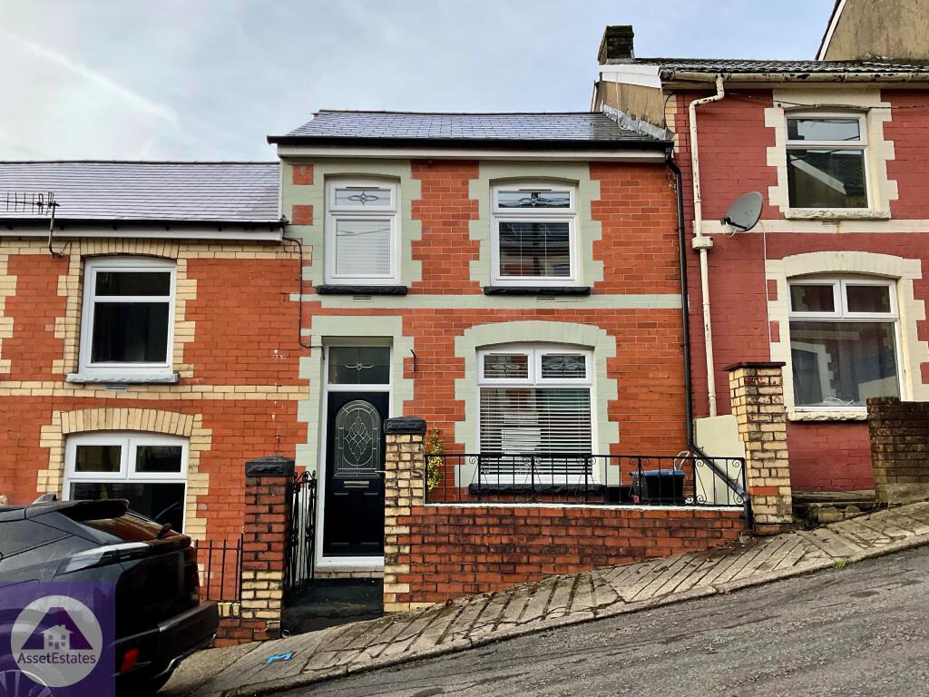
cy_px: 348
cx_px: 464
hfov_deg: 61.7
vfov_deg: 48.2
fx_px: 778
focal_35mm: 29
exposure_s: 1/1121
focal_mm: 3
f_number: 1.8
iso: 16
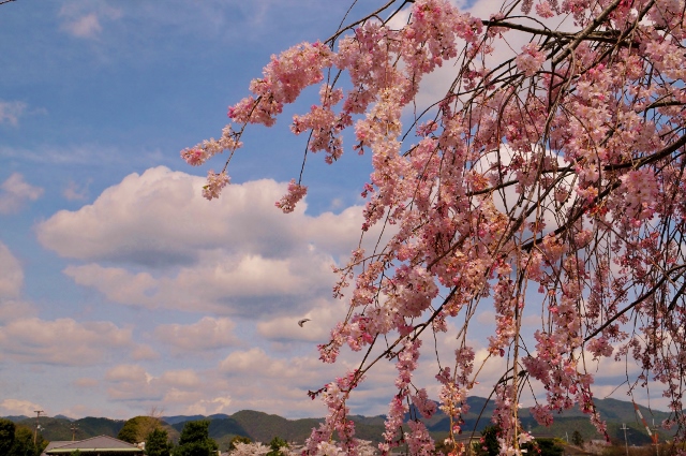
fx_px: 799
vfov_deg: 31.8
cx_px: 343
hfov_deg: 46.5
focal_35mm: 42
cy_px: 228
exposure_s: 1/640
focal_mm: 28
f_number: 13
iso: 200
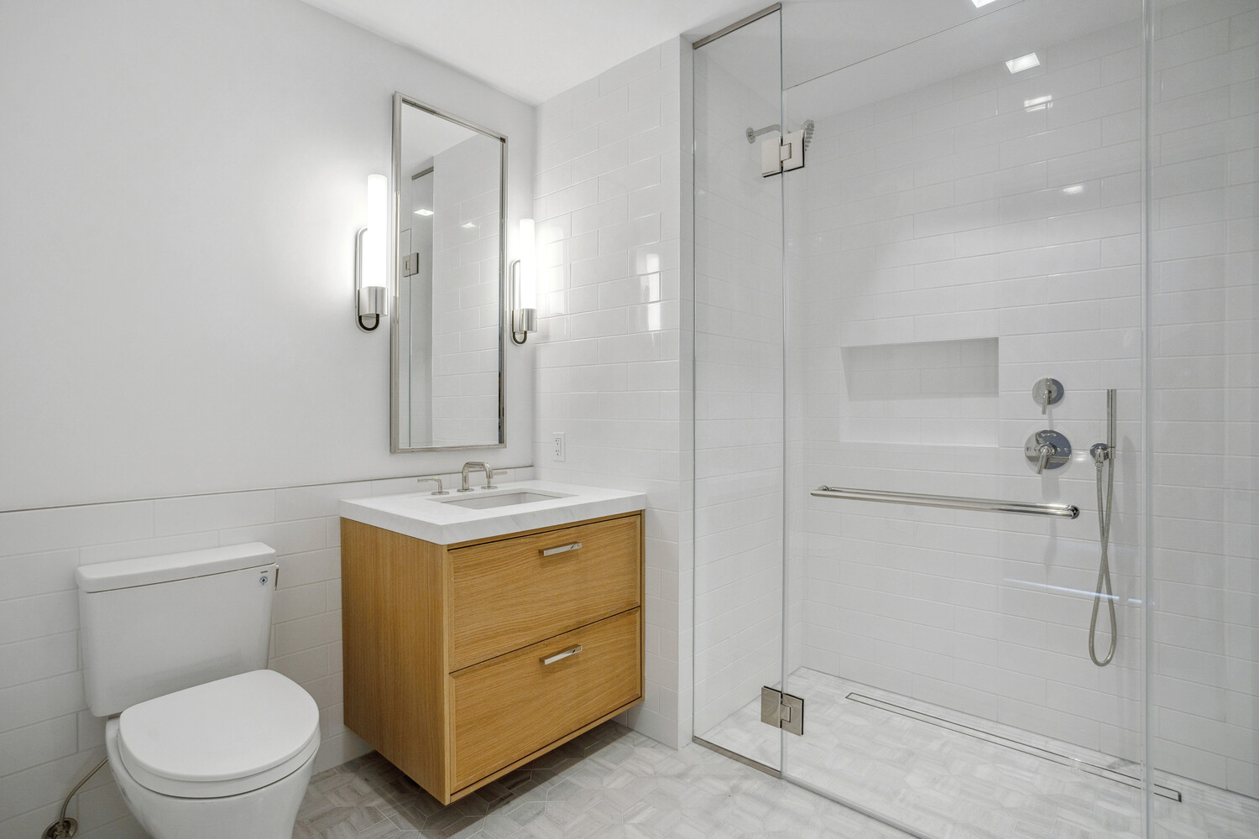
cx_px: 630
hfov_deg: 93.3
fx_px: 594
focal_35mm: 17
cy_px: 420
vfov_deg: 70.4
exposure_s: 1/80
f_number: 8
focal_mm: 17
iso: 100
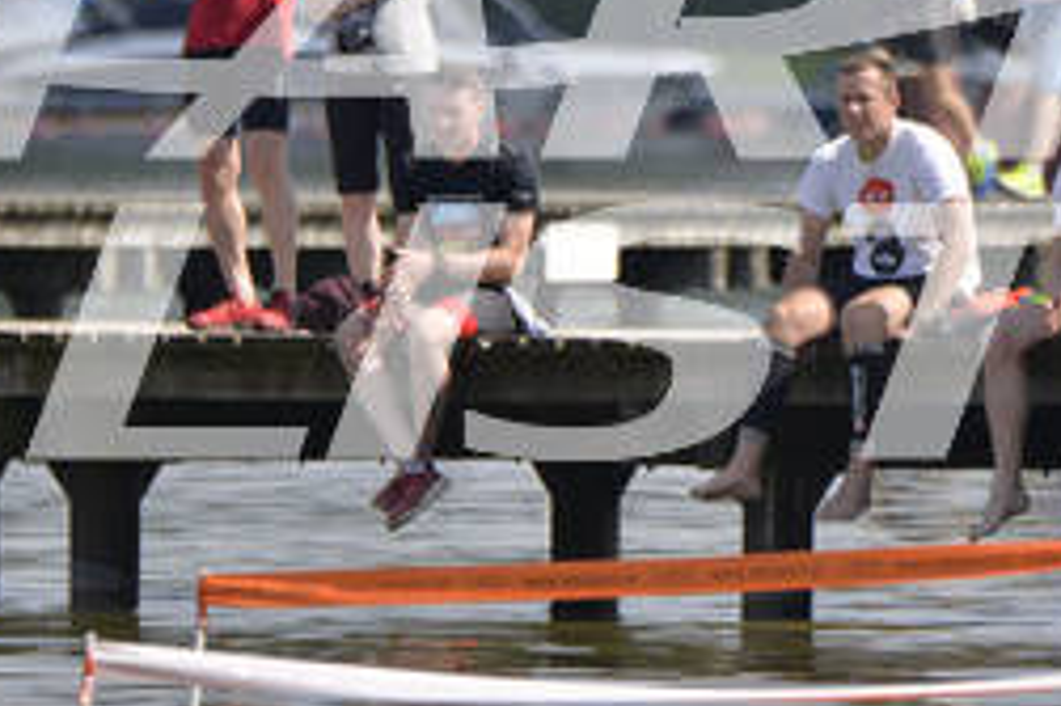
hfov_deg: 1.3
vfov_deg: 0.9
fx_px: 45061
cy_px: 129
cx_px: 647
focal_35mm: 1530
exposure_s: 1/2500
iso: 400
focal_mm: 600
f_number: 8
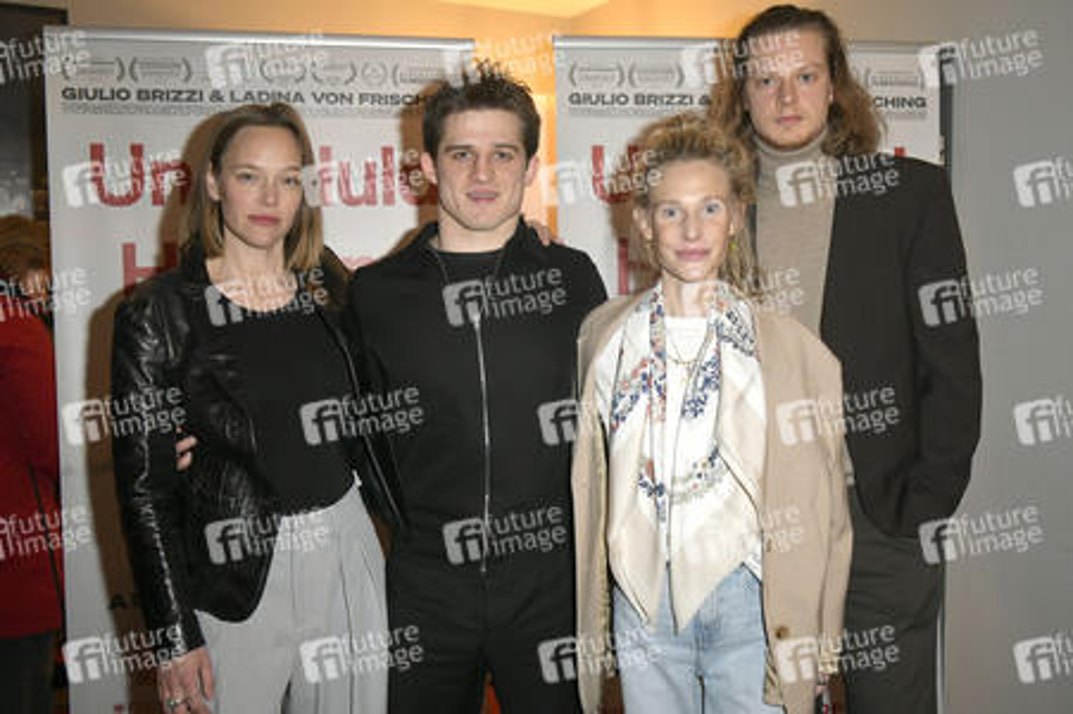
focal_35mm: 35
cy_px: 357
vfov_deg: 37.8
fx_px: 1042
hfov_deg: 54.5
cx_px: 536
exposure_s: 1/160
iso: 2000
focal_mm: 35
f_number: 7.1
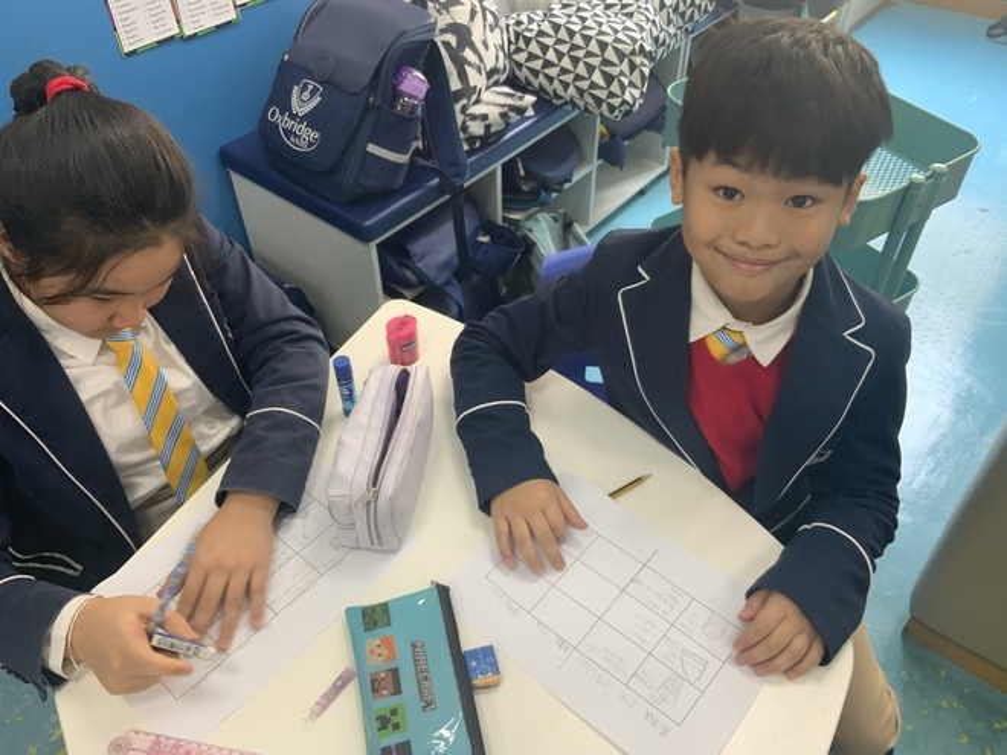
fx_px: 844
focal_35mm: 29
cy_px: 378
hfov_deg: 61.7
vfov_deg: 48.2
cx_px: 504
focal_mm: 3
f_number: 1.8
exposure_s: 1/50
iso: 80
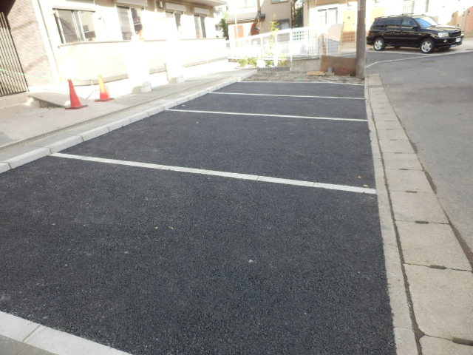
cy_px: 178
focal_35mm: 24
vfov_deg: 56.8
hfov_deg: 71.6
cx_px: 236
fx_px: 328
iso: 80
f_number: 3
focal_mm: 4.2
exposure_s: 1/200
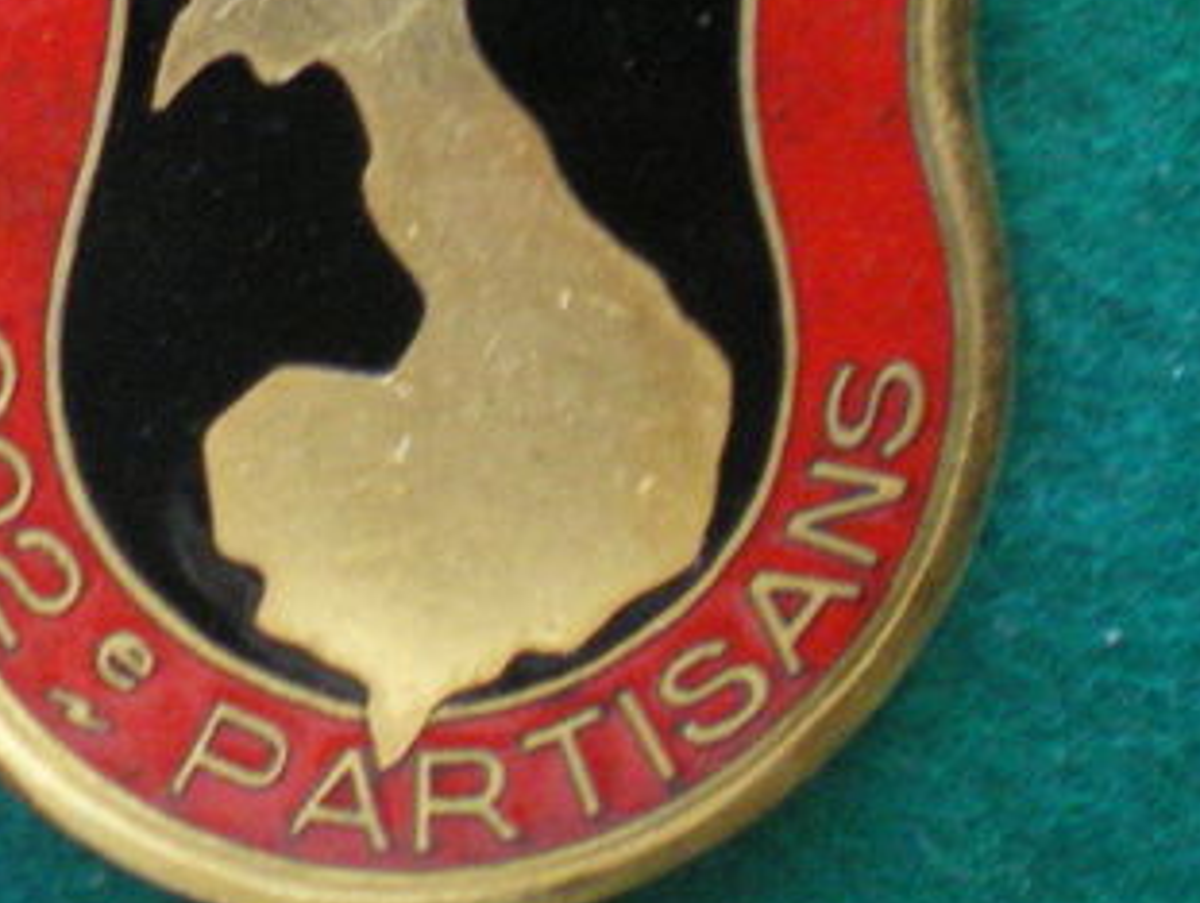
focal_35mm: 122
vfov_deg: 12.0
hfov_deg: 15.8
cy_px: -35
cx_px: -4
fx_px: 4234
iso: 400
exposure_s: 1/13
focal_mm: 6.3
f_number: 3.1
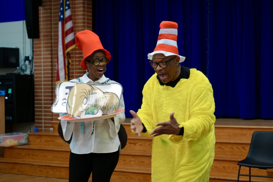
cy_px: 91
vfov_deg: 19.5
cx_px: 136
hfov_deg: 28.8
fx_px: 531
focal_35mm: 70
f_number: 5.6
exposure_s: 1/160
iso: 3200
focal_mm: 70
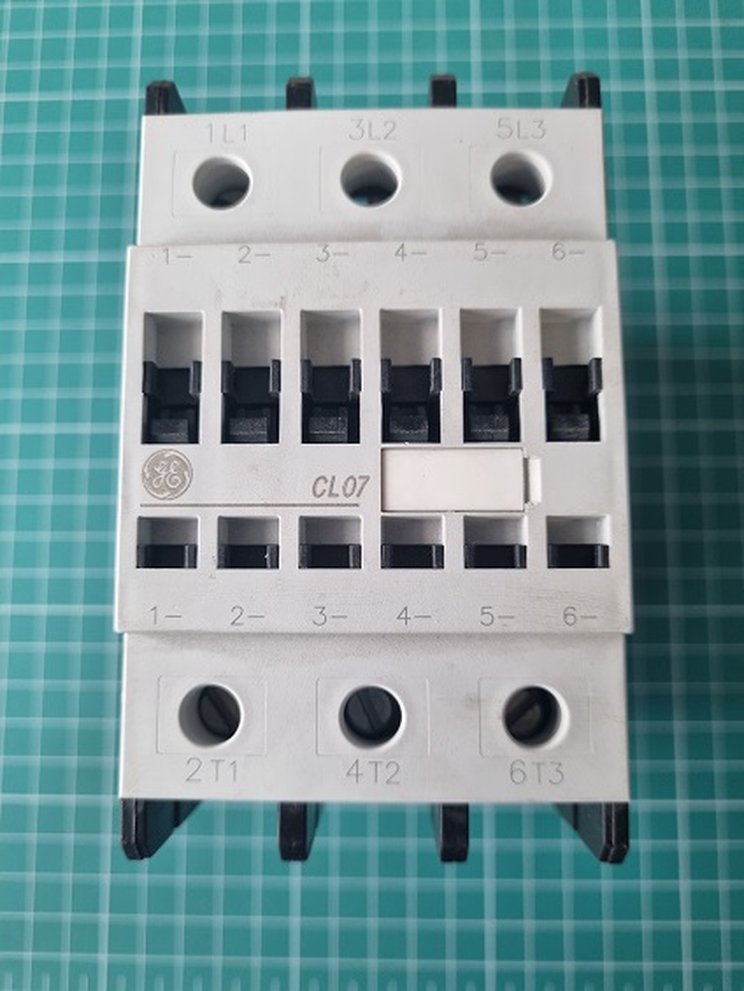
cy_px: 496
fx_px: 745
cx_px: 372
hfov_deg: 53.1
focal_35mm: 26
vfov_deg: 67.3
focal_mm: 5.4
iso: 160
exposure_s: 1/100
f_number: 1.8
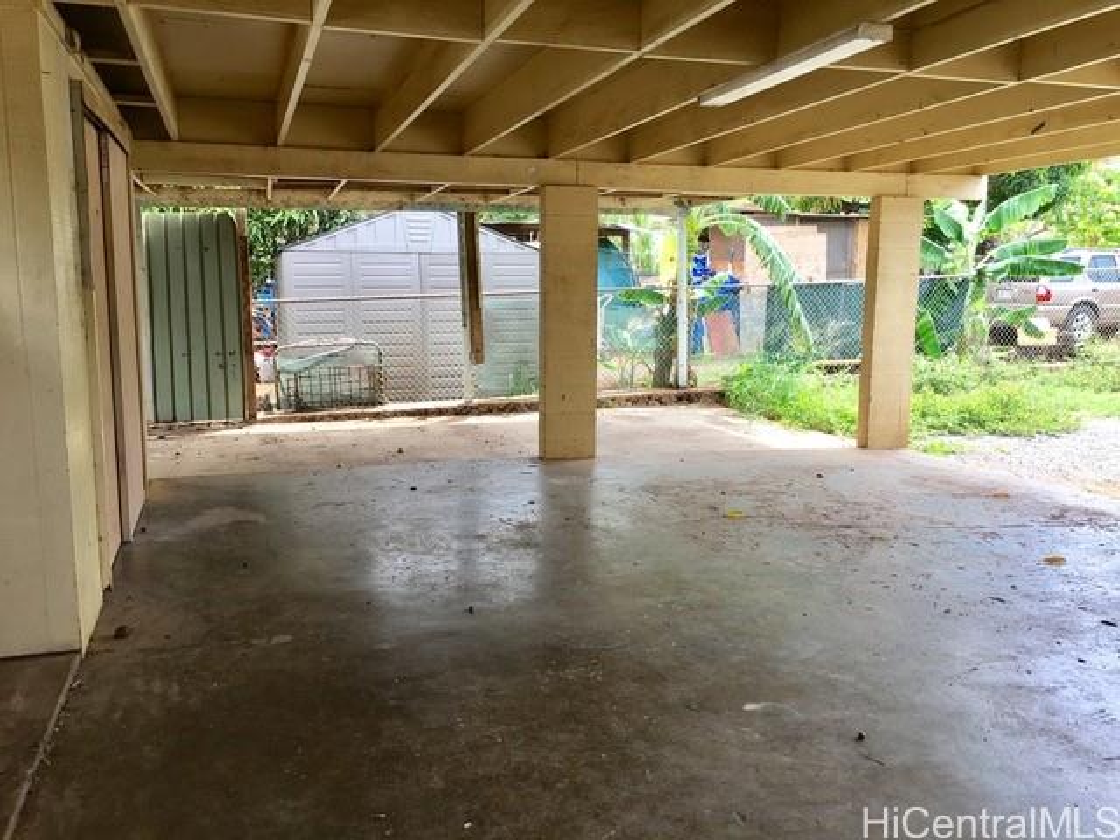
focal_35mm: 29
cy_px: 420
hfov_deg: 61.7
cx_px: 560
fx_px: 938
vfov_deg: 48.2
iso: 25
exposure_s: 1/171
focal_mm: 4.15
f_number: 2.2
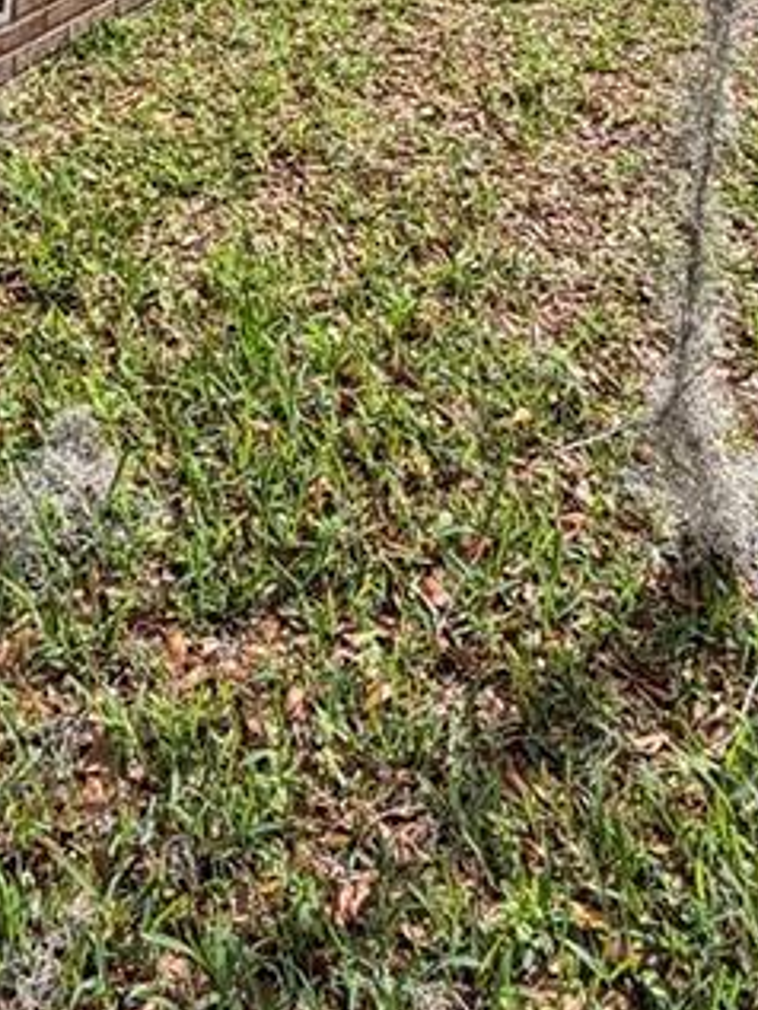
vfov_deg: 28.4
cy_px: -363
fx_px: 1546
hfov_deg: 26.4
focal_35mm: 53
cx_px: 48
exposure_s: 1/502
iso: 50
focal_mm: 2.22
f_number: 2.2
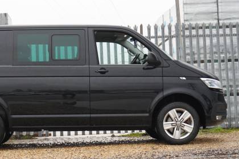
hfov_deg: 21.7
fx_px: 622
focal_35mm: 94
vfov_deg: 14.5
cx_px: 82
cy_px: 90
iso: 400
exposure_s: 1/90
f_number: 5.6
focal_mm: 41
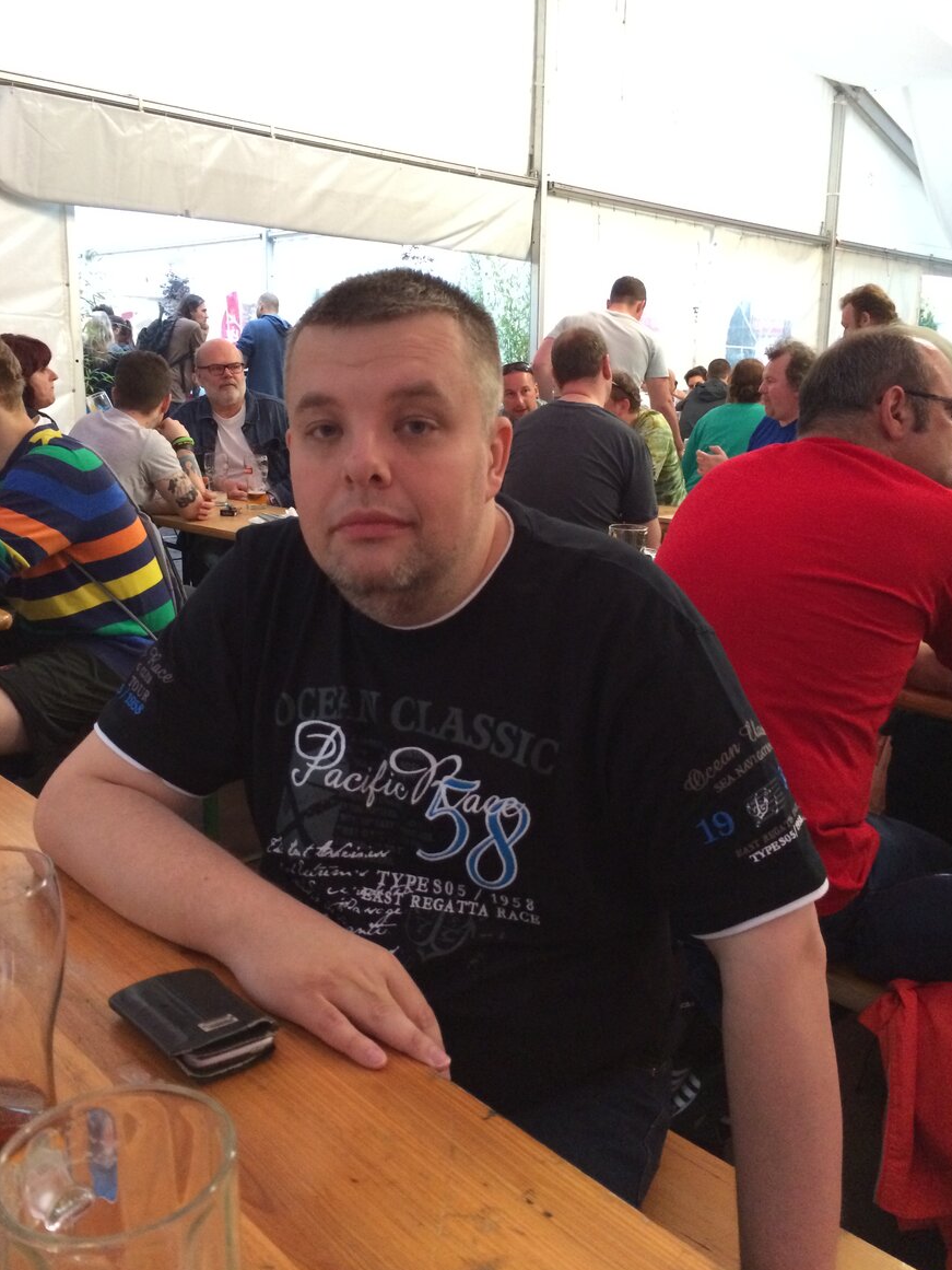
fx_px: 1137
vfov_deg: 58.3
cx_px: 472
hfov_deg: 45.4
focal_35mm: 31
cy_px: 621
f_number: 2.2
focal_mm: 4.12
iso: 320
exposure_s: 1/30
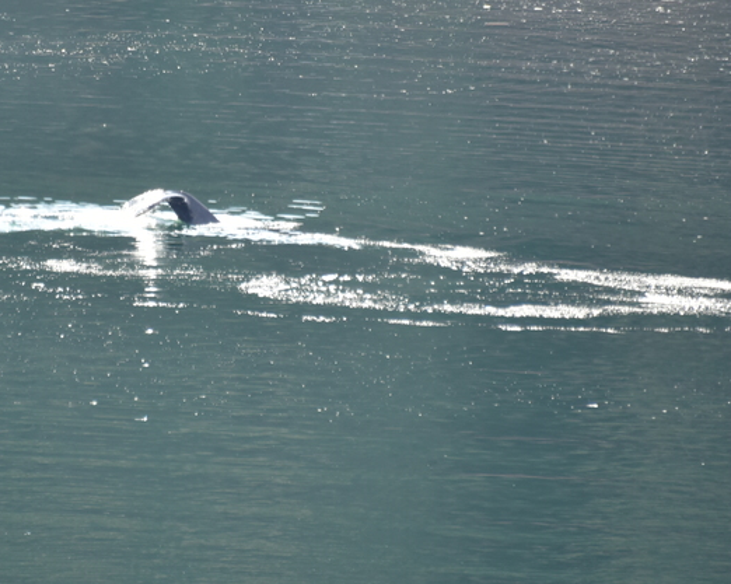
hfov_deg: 2.8
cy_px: 202
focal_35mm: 691
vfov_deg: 2.2
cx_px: 154
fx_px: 14941
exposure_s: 1/640
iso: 560
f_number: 5.6
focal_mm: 300
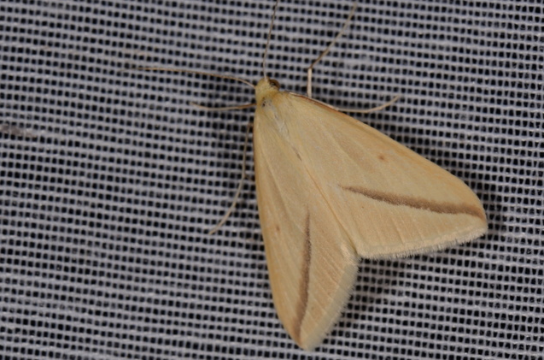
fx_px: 2390
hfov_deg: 13.0
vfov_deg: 8.6
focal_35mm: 159
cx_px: 332
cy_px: 199
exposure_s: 1/60
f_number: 25
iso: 100
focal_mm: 85
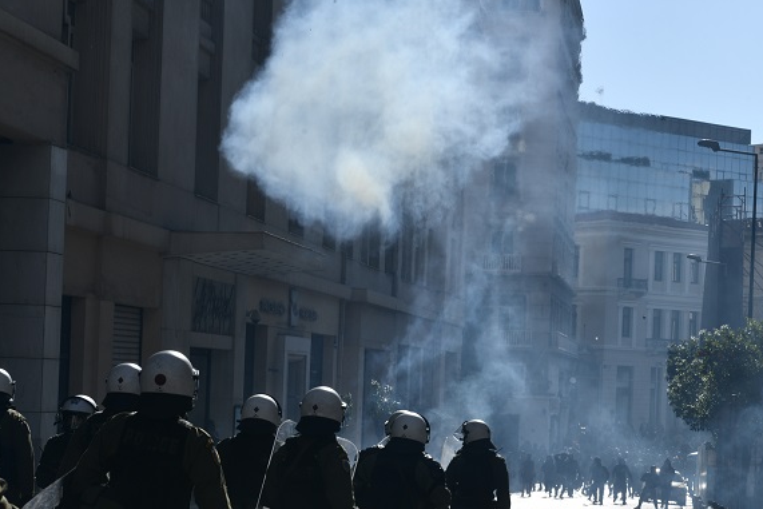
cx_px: 291
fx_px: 2077
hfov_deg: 20.8
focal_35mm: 98
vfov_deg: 13.9
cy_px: 352
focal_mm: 70
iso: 200
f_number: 11
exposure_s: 1/500
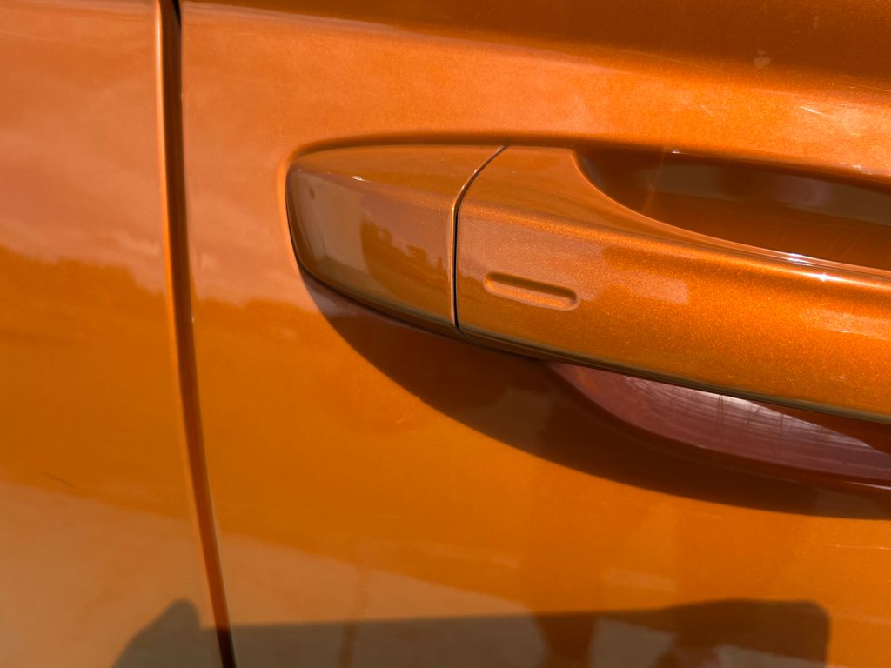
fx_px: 669
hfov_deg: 67.3
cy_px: 334
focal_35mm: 26
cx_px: 446
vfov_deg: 53.1
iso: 50
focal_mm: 5.1
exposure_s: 1/1441
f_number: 1.6
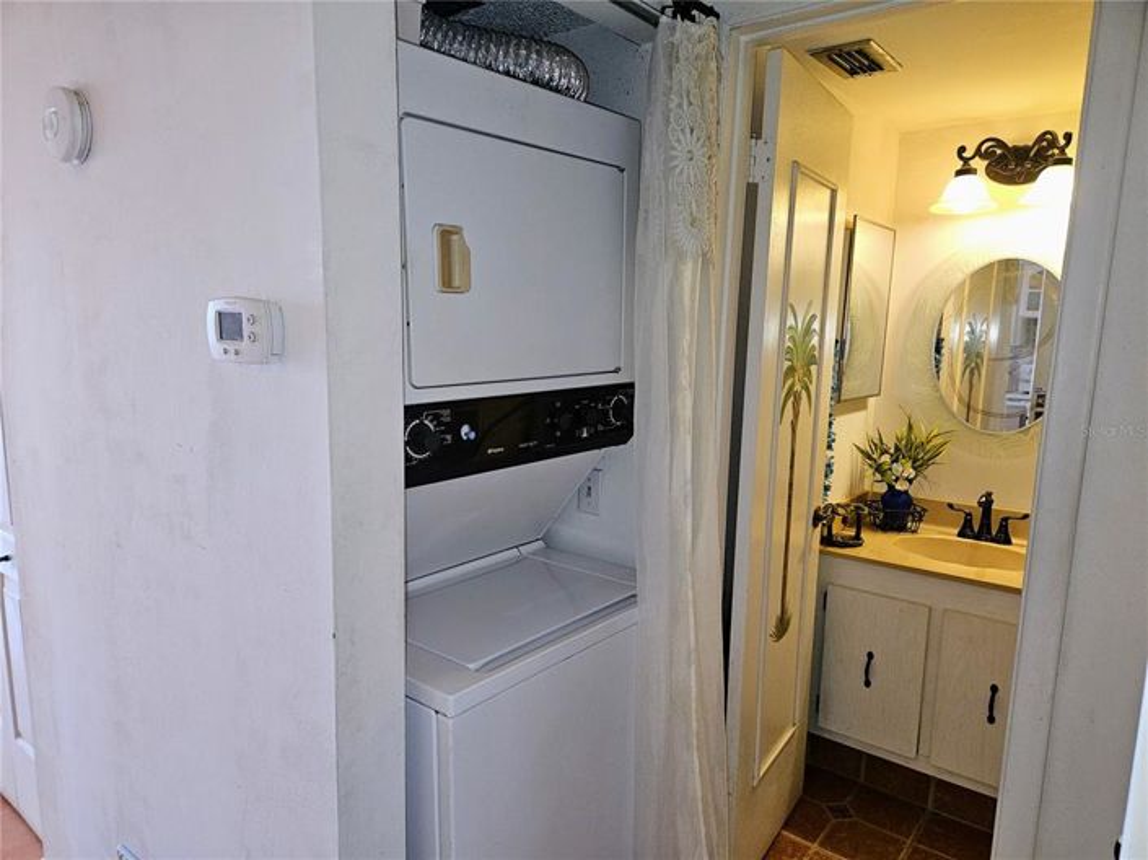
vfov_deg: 58.8
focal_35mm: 23
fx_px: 762
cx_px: 574
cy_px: 430
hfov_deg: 74.0
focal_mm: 5.4
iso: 100
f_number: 1.8
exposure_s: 1/60
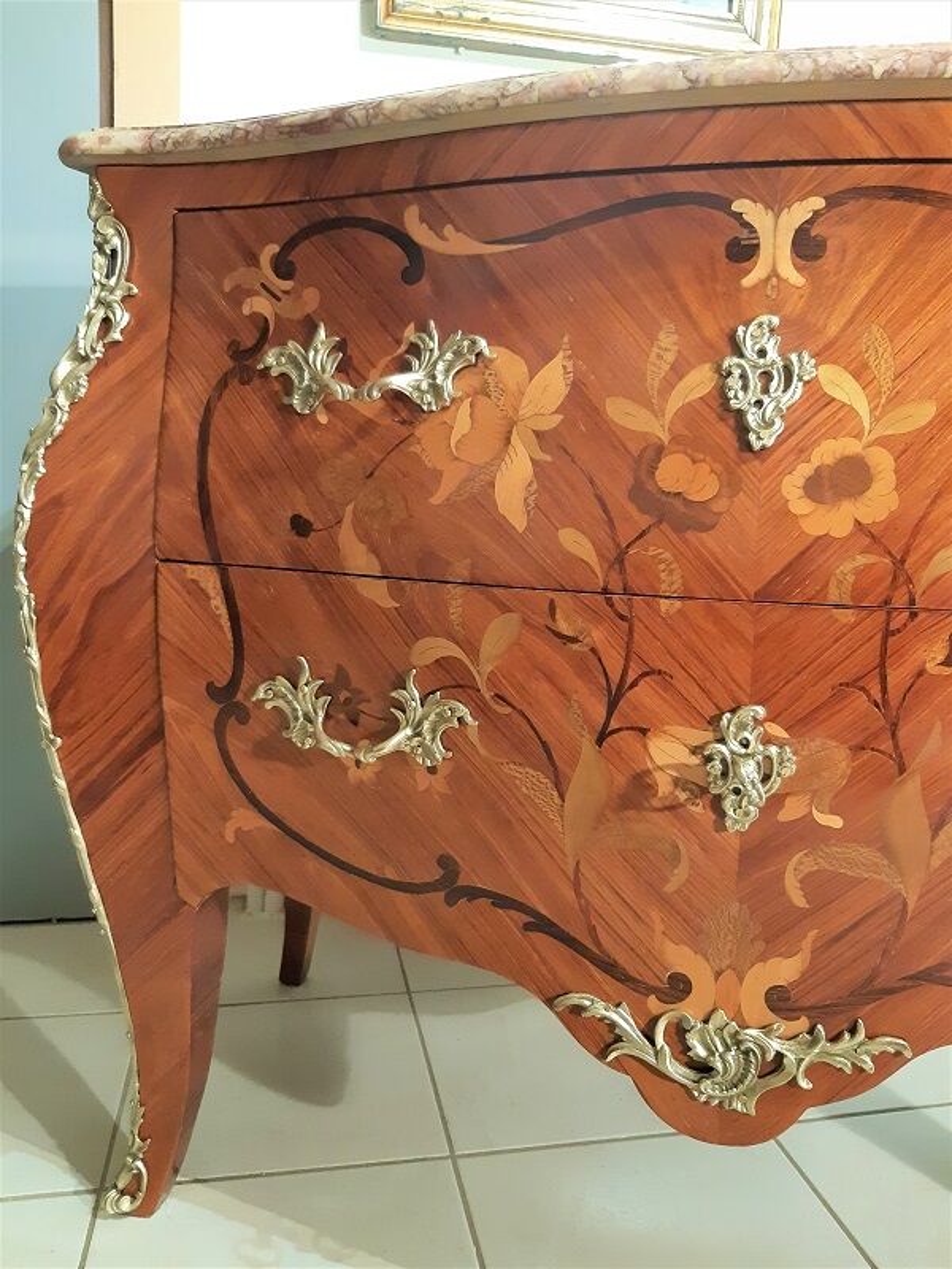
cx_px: 476
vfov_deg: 67.3
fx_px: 953
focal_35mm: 26
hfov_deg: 53.1
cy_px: 634
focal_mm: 3.93
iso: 320
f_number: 1.7
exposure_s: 1/50
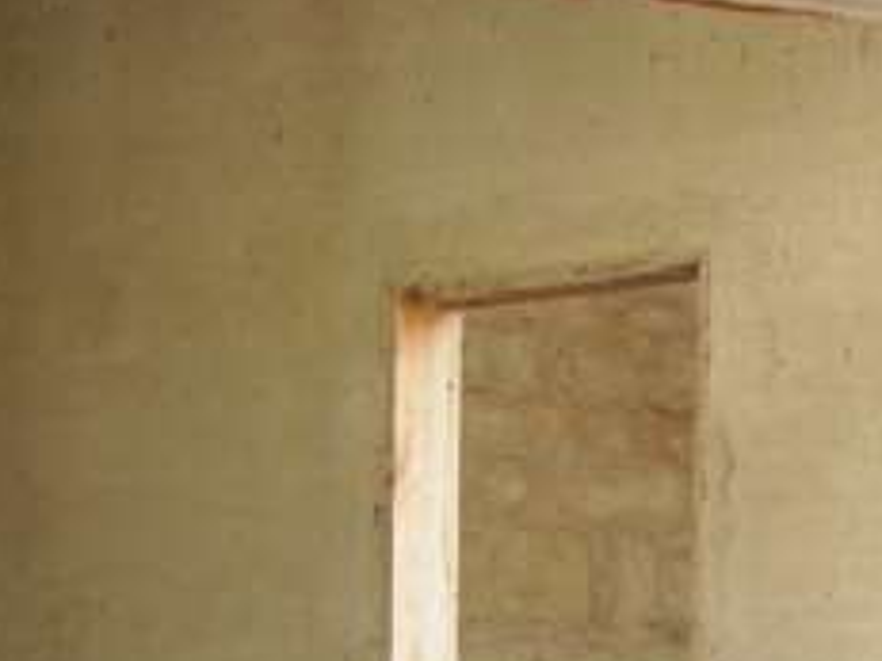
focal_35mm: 97
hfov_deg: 19.3
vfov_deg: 14.8
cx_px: 1016
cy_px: 776
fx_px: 2470
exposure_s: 1/60
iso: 80
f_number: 2.8
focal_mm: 5.7
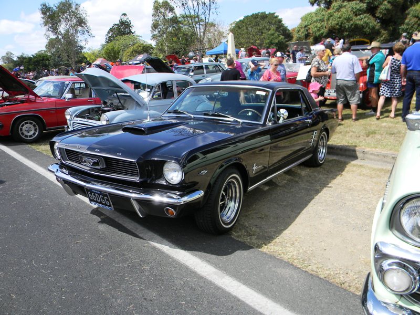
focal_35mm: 28
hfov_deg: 63.4
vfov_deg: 49.7
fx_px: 340
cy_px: 158
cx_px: 210
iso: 80
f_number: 3.5
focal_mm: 5
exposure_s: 1/675
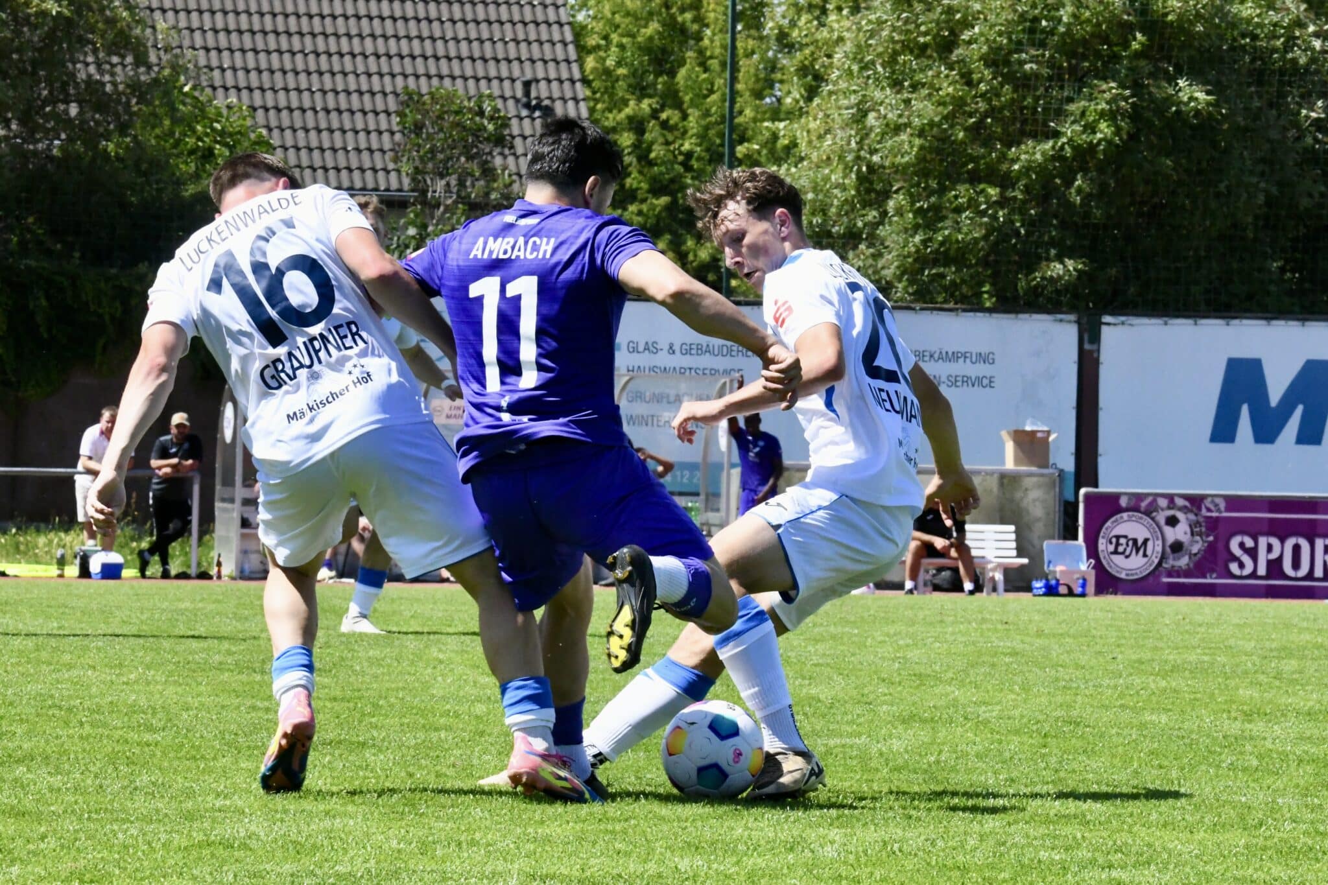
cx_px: 664
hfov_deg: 12.8
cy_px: 442
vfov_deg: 8.6
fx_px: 5901
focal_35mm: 160
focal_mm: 160
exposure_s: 1/1600
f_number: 20
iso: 5000
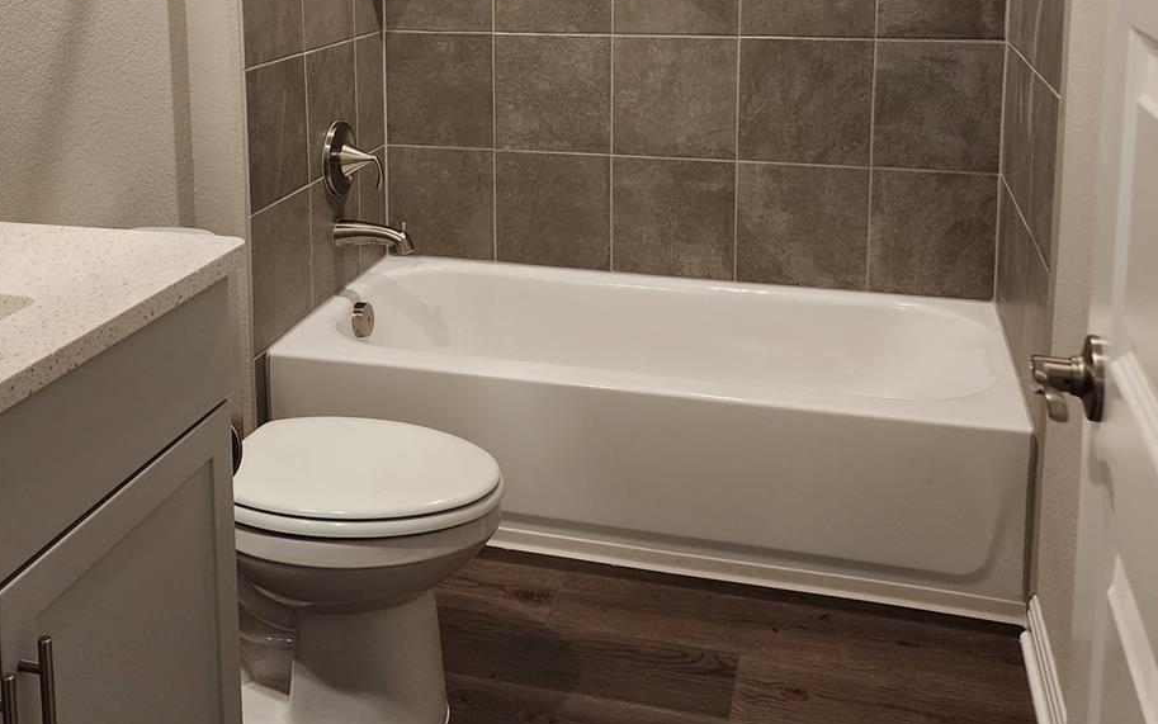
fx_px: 1294
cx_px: 458
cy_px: 82
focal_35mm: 41
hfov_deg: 47.9
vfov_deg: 30.0
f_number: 1.8
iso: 320
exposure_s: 1/120
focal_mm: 6.4
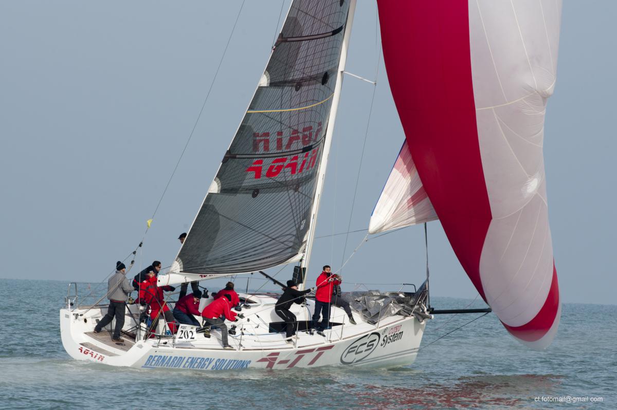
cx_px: 308
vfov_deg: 4.6
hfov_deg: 6.9
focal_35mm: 300
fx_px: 5137
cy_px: 205
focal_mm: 300
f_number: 13
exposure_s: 1/640
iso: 400
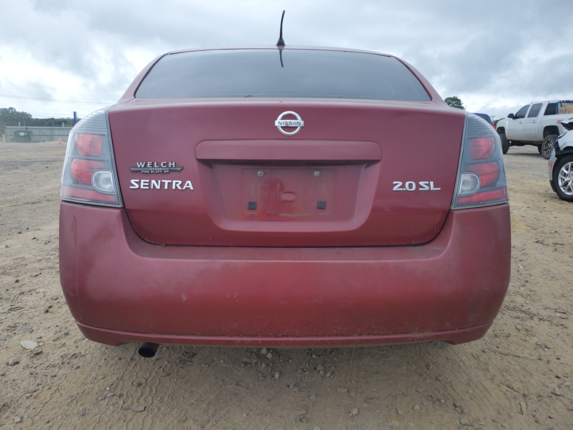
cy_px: 215
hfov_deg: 67.3
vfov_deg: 53.1
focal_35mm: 26
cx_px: 286
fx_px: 430
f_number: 1.5
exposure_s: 1/833
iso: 50
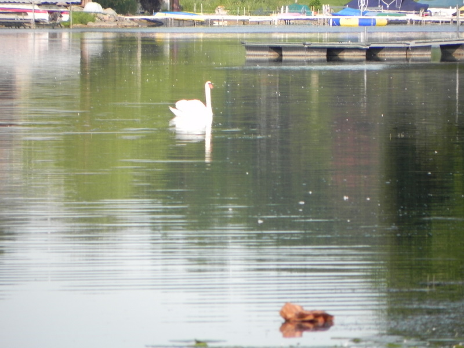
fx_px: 9088
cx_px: 232
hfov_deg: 2.9
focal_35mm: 678
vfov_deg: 2.2
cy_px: 174
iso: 160
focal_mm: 120
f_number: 5.6
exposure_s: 1/270
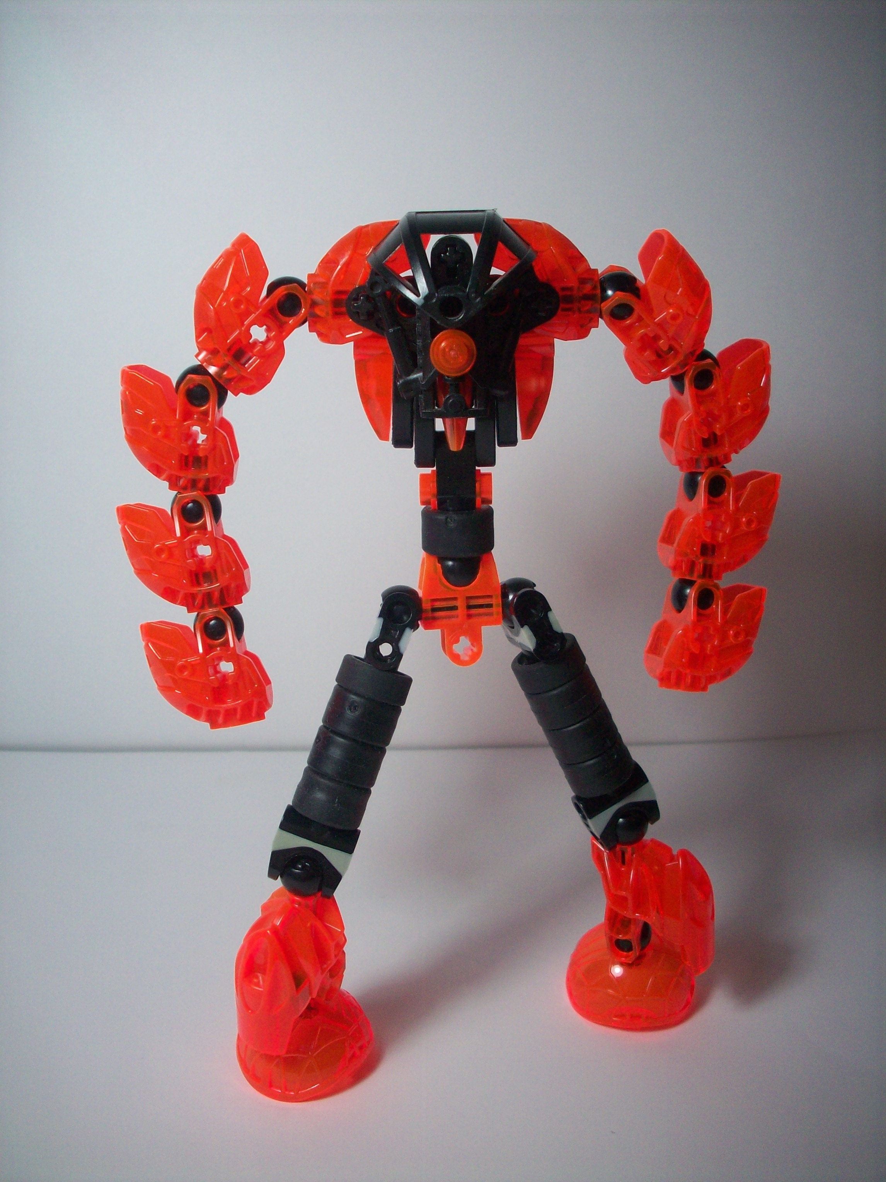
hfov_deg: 38.7
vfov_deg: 50.1
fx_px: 1263
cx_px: 443
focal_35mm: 37
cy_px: 591
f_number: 2.8
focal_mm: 6.2
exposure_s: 1/80
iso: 80
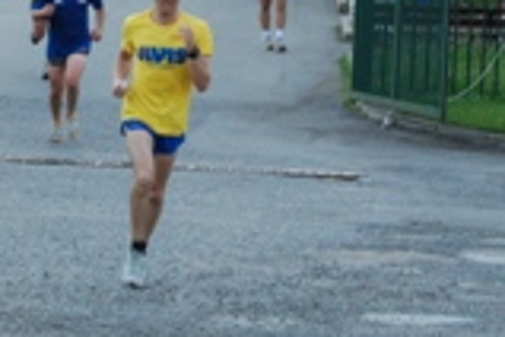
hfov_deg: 8.8
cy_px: 37
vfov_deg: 5.9
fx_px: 3274
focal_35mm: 233
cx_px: 44
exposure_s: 1/80
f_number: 5.6
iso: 800
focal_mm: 55
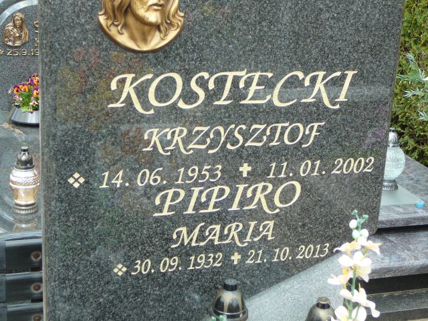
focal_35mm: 61
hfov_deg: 31.7
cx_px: 214
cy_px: 160
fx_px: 754
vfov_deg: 24.0
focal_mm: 9.1
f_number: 3.6
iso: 80
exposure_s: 1/125
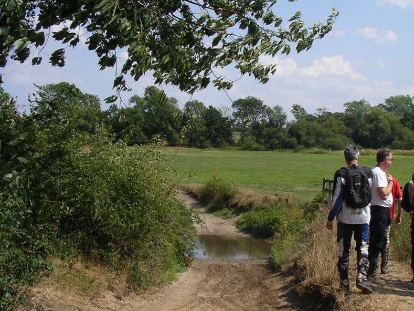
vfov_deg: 24.3
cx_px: 283
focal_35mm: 60
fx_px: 718
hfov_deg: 31.9
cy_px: 210
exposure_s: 1/200
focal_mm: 5.7
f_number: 6.9
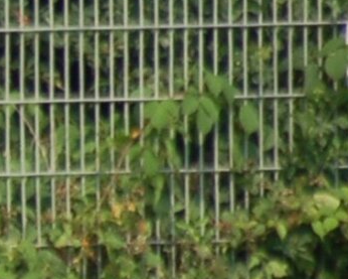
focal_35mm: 2682
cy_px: 18
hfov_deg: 0.7
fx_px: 27631
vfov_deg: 0.6
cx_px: -513
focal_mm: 300
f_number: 5.6
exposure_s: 1/1000
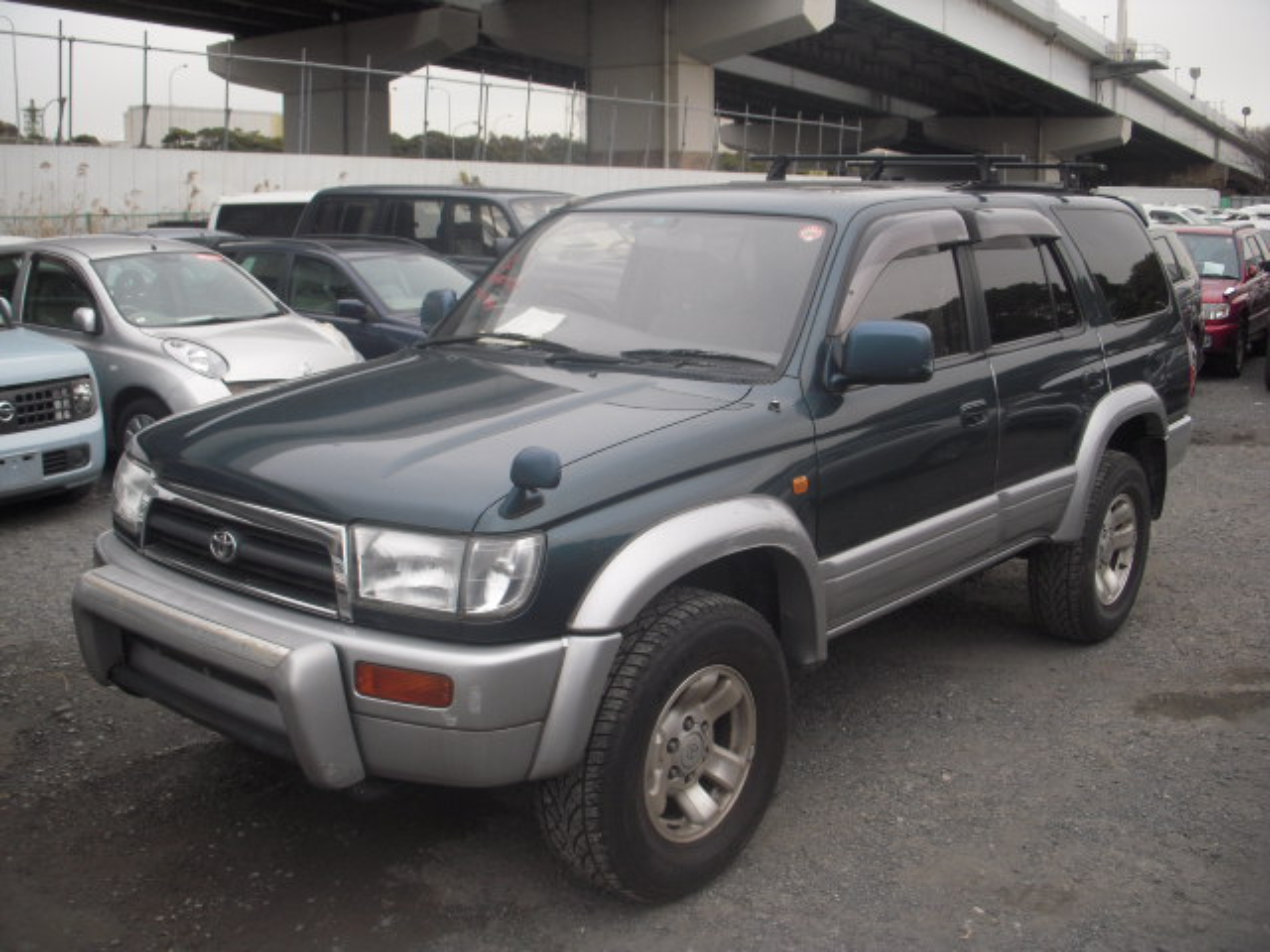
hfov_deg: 49.0
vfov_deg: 37.7
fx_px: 1394
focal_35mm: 38
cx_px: 635
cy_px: 476
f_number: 3.3
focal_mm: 6.3
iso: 100
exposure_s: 1/160
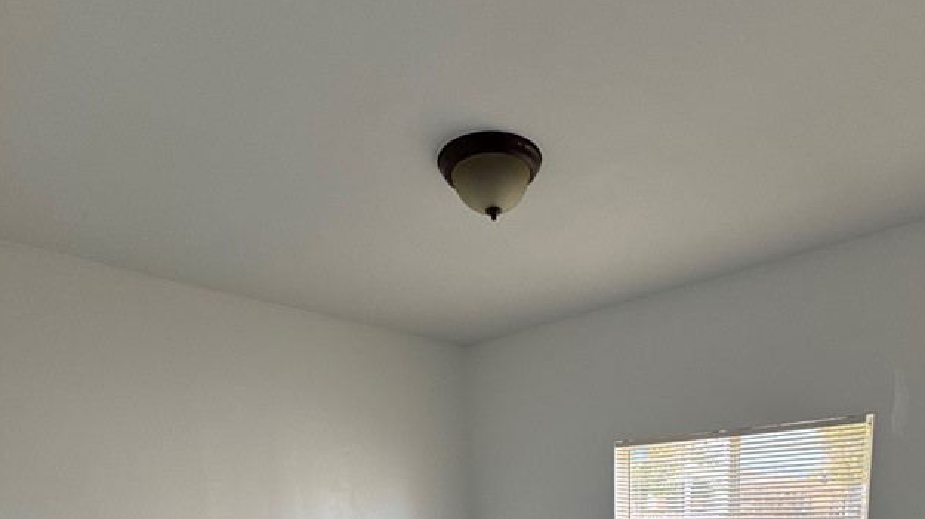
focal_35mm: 25
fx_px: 613
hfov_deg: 73.7
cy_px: 609
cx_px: 530
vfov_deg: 36.5
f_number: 2.2
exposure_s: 1/99
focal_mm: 2.22
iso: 100
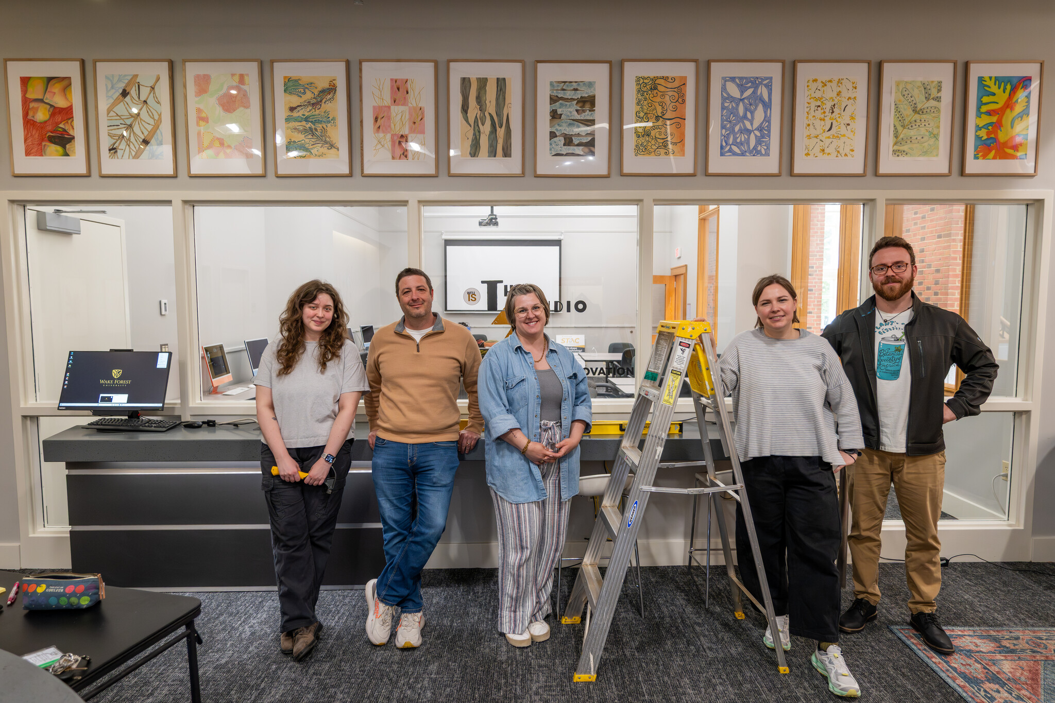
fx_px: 586
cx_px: 528
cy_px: 352
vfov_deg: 61.9
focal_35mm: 20
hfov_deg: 84.0
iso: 2000
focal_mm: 20
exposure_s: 1/100
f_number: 4
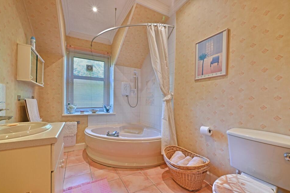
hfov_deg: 100.4
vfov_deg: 77.2
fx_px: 121
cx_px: 142
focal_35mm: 15
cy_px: 103
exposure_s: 1/4
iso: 125
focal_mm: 14
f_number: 13
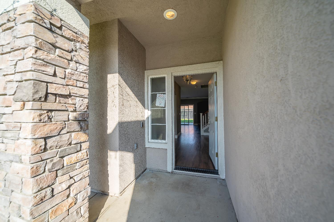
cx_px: 167
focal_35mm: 13
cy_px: 111
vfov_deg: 85.4
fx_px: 121
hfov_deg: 108.3
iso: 100
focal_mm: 13
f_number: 4.5
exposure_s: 1/200
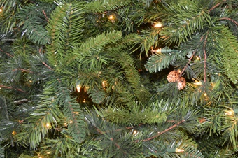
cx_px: 160
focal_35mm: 53
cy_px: 60
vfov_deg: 25.4
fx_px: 350
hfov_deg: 37.1
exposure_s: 1/60
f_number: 3.8
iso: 900
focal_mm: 20
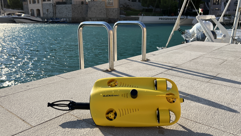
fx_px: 198
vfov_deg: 37.7
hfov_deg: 62.6
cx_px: 121
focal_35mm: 31
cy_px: 78
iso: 50
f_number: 1.5
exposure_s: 1/3571
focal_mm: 5.7
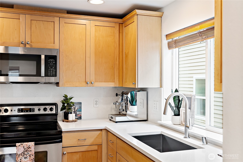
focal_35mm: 35
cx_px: 122
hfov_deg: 54.4
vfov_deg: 37.9
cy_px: 81
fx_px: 236
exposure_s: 1/30
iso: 1600
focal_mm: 35
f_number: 5.6
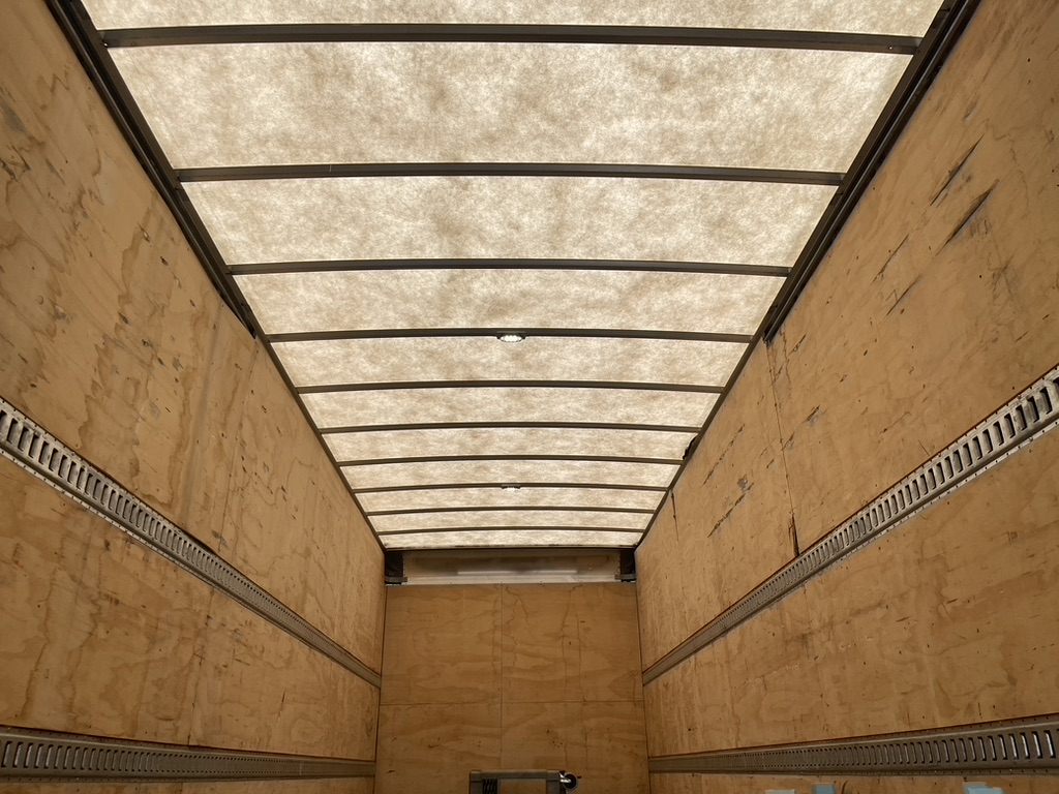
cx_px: 530
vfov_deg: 54.9
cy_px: 397
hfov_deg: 69.4
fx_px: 765
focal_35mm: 25
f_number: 1.6
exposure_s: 1/2203
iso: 32
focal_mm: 5.1
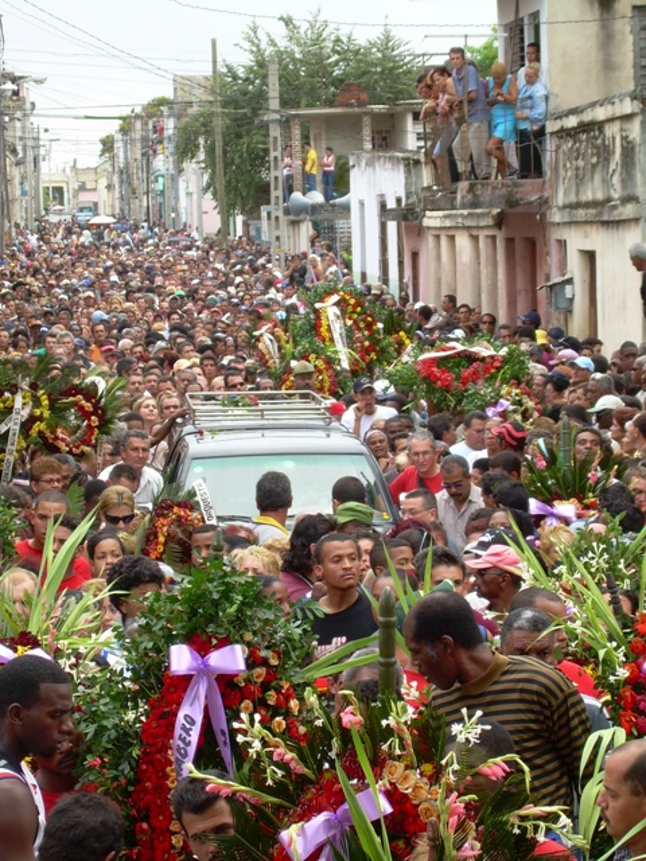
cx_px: 323
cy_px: 430
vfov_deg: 17.9
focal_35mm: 110
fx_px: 2737
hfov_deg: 13.5
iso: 50
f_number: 4.9
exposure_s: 1/60
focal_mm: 18.9
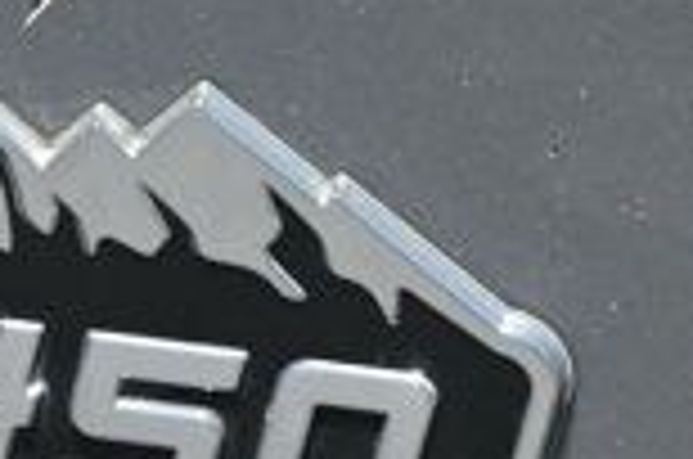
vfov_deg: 2.7
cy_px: 0
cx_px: -248
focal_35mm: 500
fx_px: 9605
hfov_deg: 4.1
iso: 100
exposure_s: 1/200
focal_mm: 50
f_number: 7.1
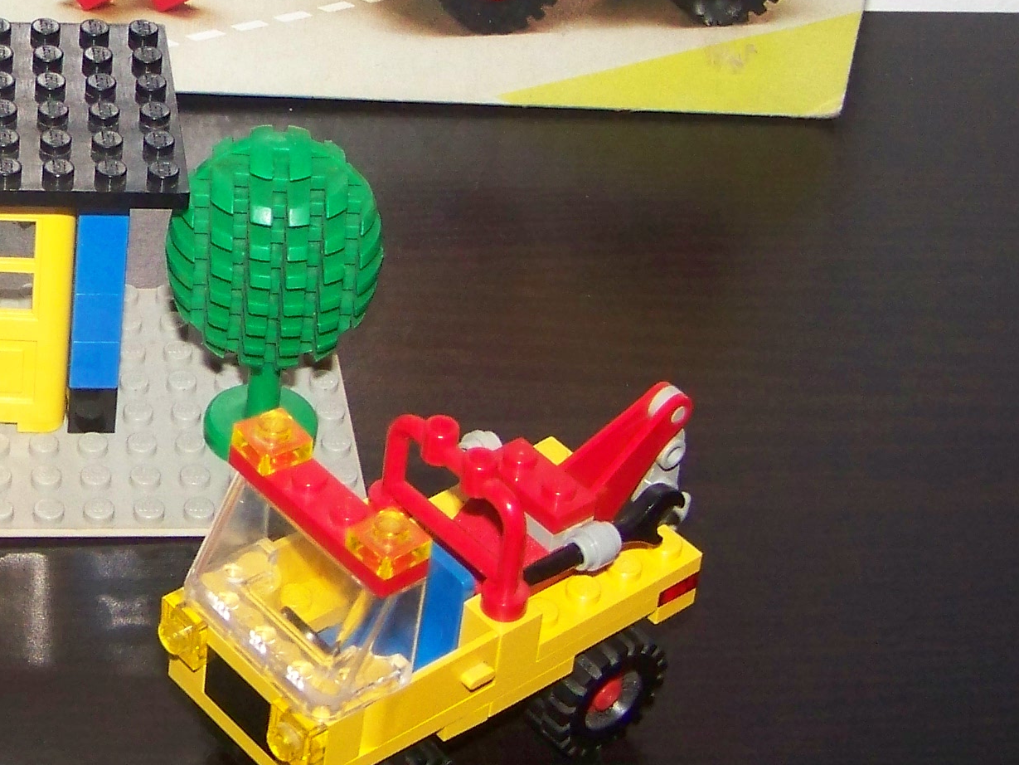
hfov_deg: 19.6
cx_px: -148
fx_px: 2797
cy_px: 108
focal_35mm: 95
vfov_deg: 15.4
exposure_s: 1/30
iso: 200
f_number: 2.8
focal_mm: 6.3
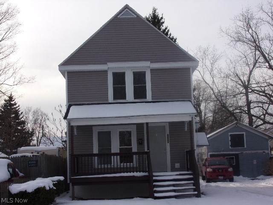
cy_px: 102
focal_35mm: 54
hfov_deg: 35.5
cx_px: 136
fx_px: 426
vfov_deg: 27.0
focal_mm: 9.8
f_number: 4.3
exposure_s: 1/450
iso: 80
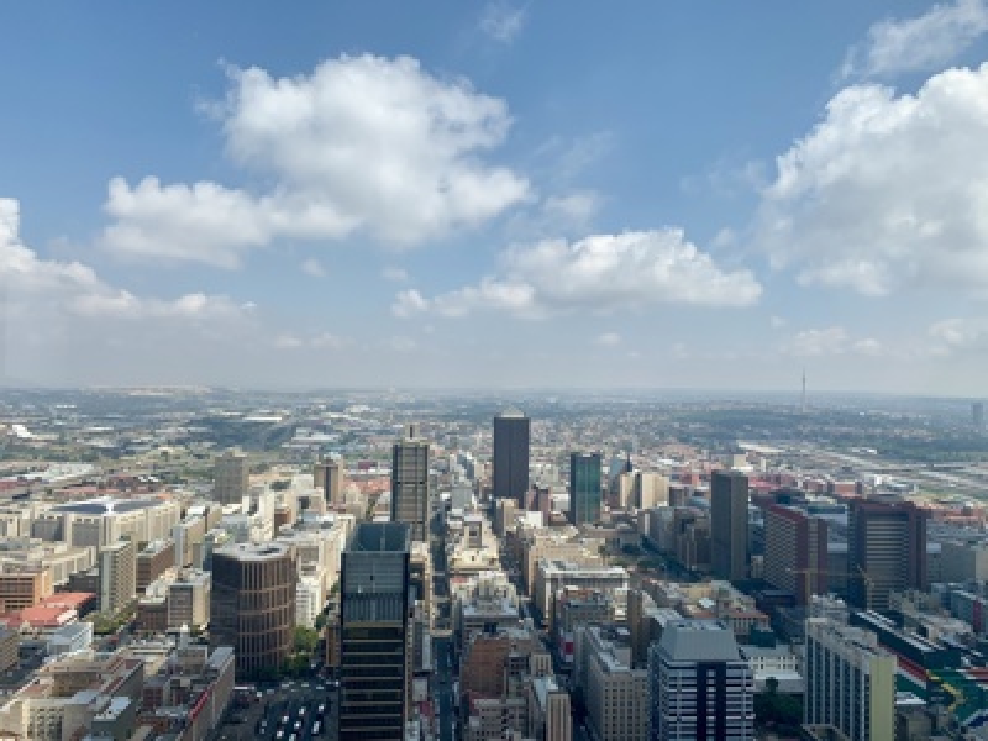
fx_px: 742
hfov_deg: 67.3
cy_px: 370
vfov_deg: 53.1
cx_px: 494
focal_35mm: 26
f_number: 1.8
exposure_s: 1/2915
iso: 25
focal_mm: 4.25
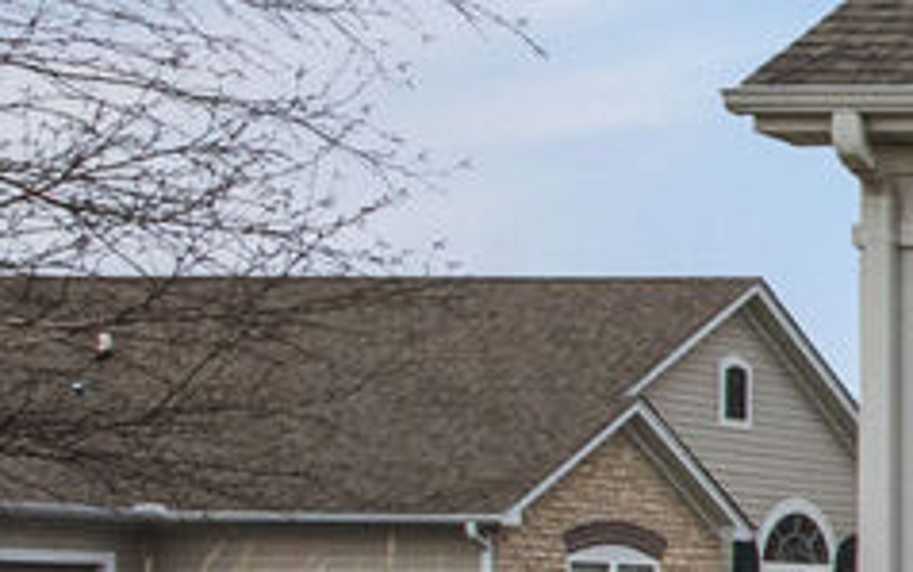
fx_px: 2589
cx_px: 2394
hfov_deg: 13.0
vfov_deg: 12.5
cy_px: 568
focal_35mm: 104
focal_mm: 10
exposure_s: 1/125
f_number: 11
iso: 800
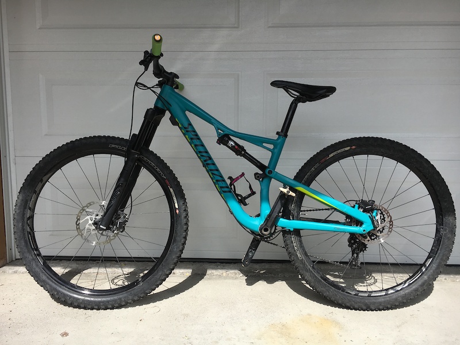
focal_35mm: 29
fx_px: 385
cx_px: 230
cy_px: 172
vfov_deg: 48.2
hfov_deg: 61.7
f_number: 2.2
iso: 25
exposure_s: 1/1221
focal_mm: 4.15
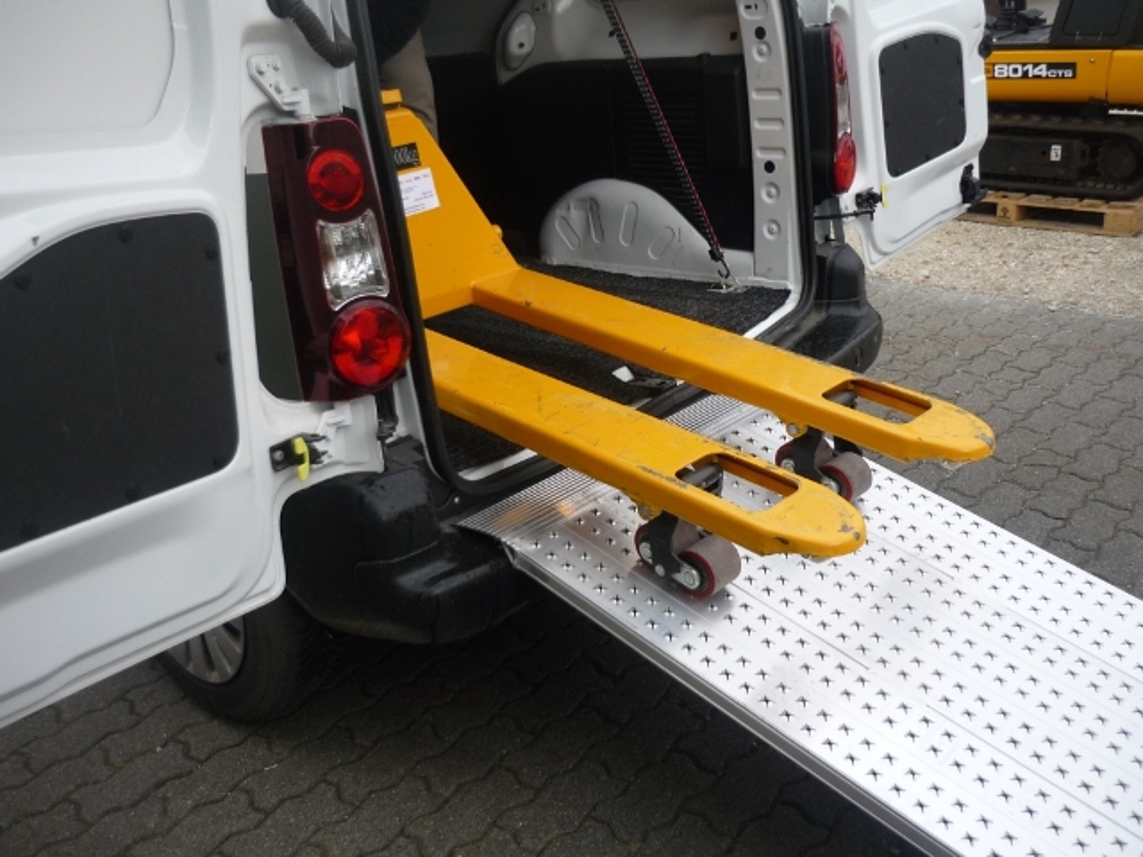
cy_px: 428
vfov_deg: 42.9
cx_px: 572
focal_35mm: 33
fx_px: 1090
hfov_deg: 55.4
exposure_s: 1/50
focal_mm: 5.5
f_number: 2.8
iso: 100
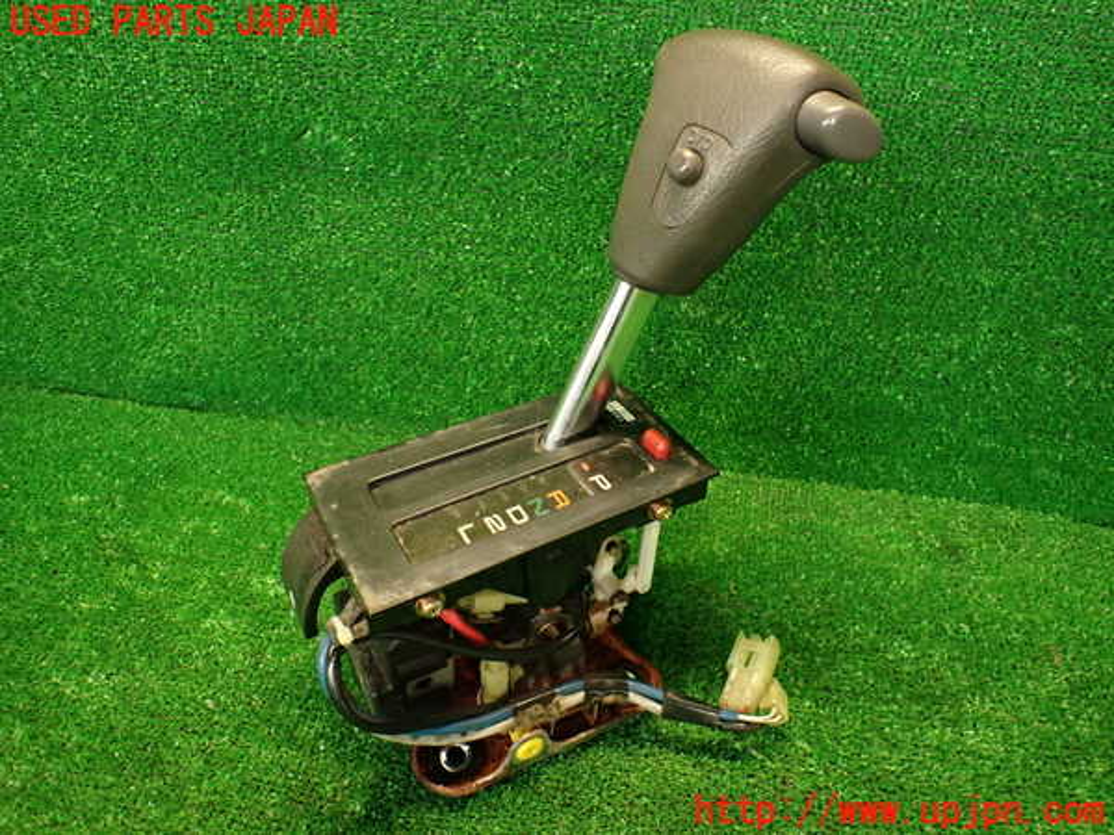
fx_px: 805
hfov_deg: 69.4
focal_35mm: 25
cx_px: 557
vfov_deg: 54.9
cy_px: 418
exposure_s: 1/30
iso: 320
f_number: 2
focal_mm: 4.5
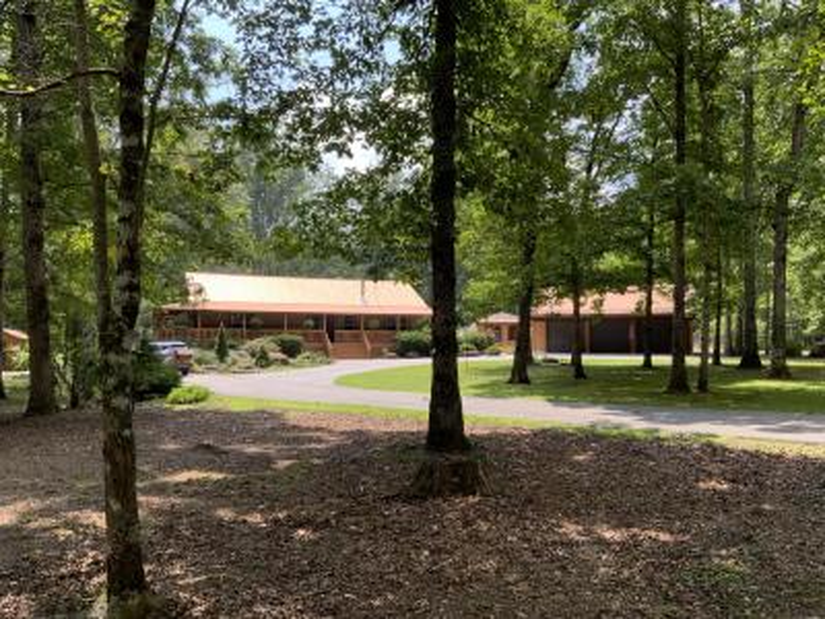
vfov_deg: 48.2
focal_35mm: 29
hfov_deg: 61.7
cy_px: 310
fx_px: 691
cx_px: 412
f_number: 1.8
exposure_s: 1/450
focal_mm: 3
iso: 16
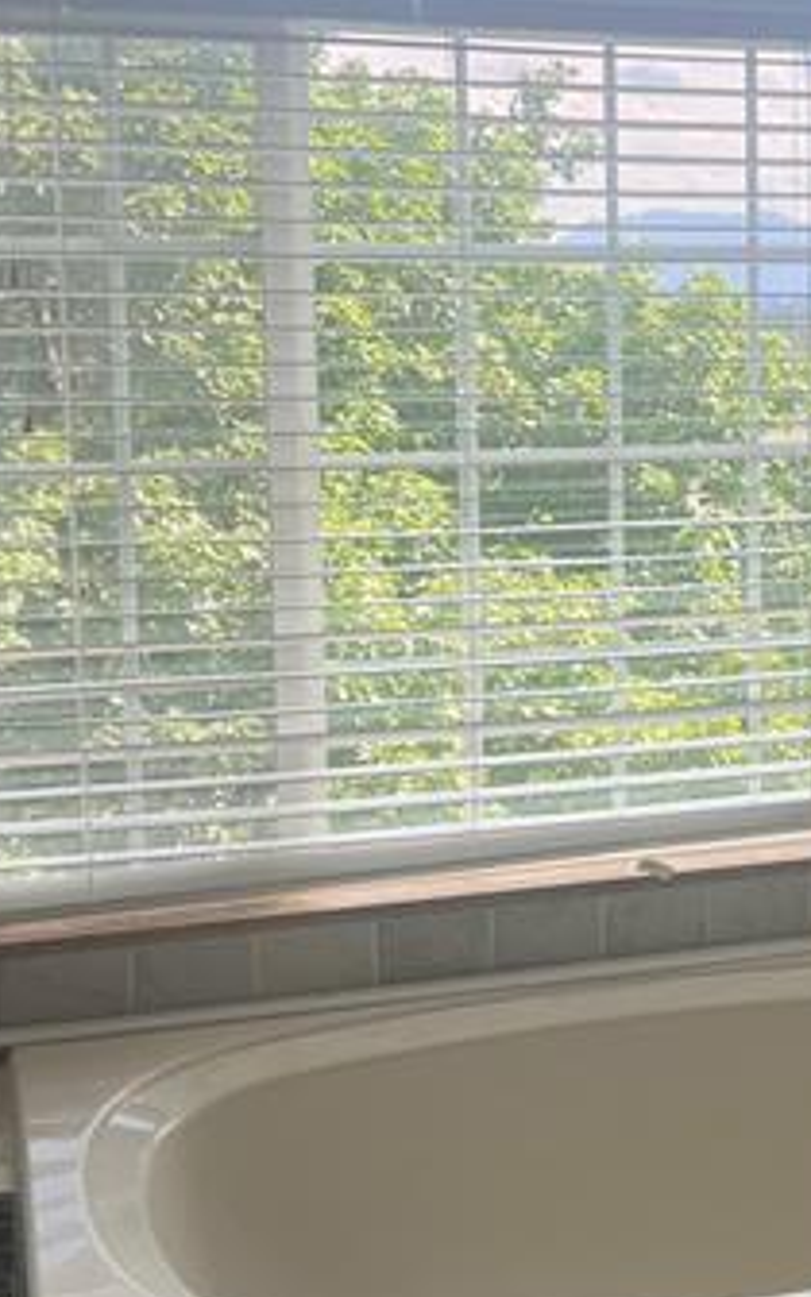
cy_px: 521
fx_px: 2228
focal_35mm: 63
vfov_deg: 32.4
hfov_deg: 20.0
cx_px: 803
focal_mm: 5.7
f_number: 1.5
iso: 50
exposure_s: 1/924
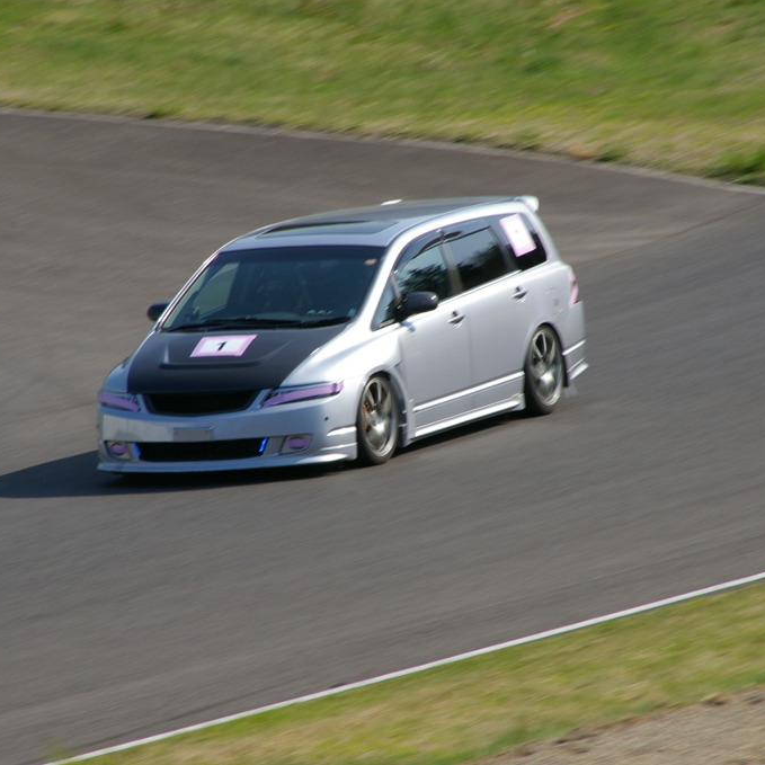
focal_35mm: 442
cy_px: 382
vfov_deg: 4.0
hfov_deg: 4.0
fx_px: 11051
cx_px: 399
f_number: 16
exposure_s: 1/125
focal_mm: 230
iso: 200
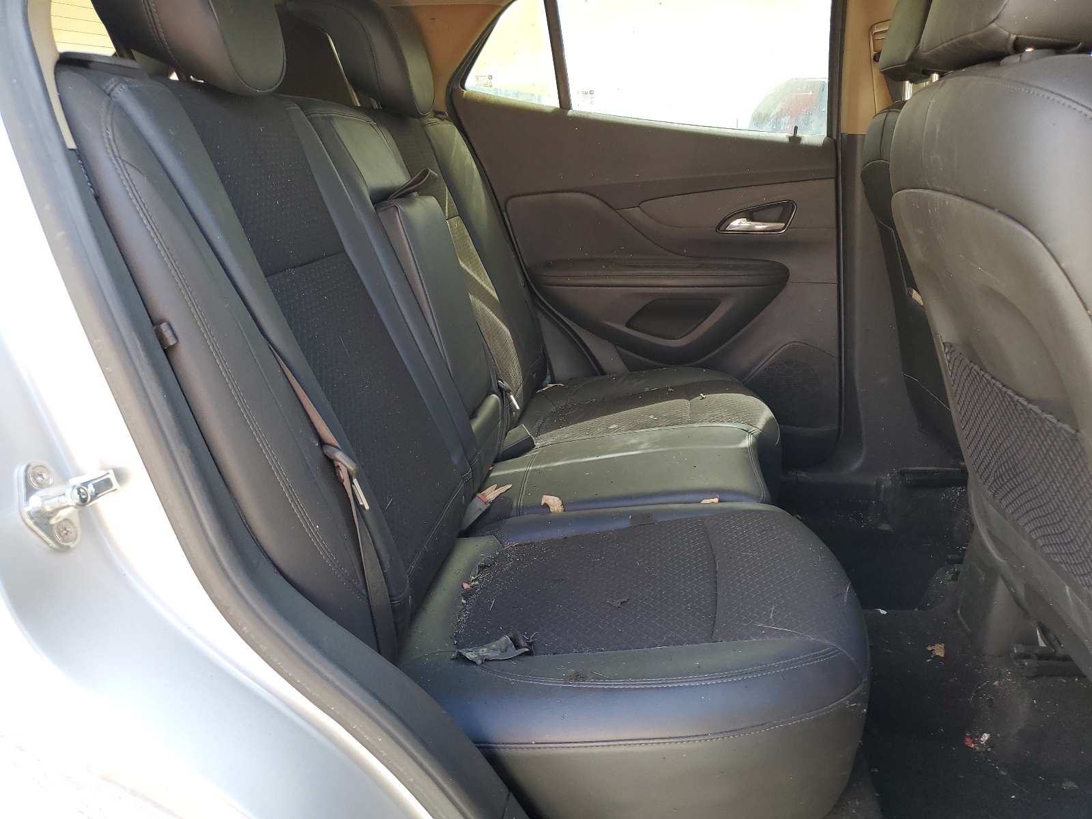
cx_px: 546
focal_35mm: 26
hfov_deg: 67.3
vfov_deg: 53.1
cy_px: 410
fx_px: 820
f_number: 1.5
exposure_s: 1/139
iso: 50
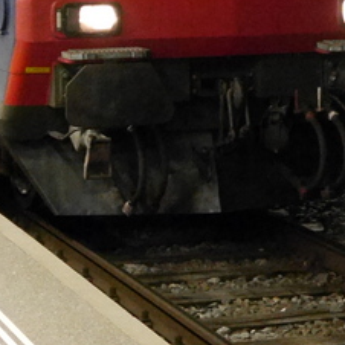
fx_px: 1906
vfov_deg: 10.2
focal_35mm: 169
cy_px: -56
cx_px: 151
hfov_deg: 10.3
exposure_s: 1/30
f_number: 4.1
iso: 3200
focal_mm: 18
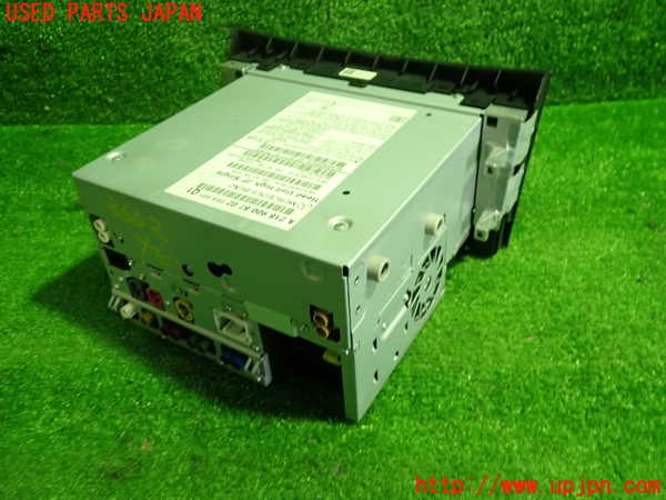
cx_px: 333
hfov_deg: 60.0
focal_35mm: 30
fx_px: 577
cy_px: 250
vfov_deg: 46.8
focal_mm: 5.4
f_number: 2.3
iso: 250
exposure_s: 1/30
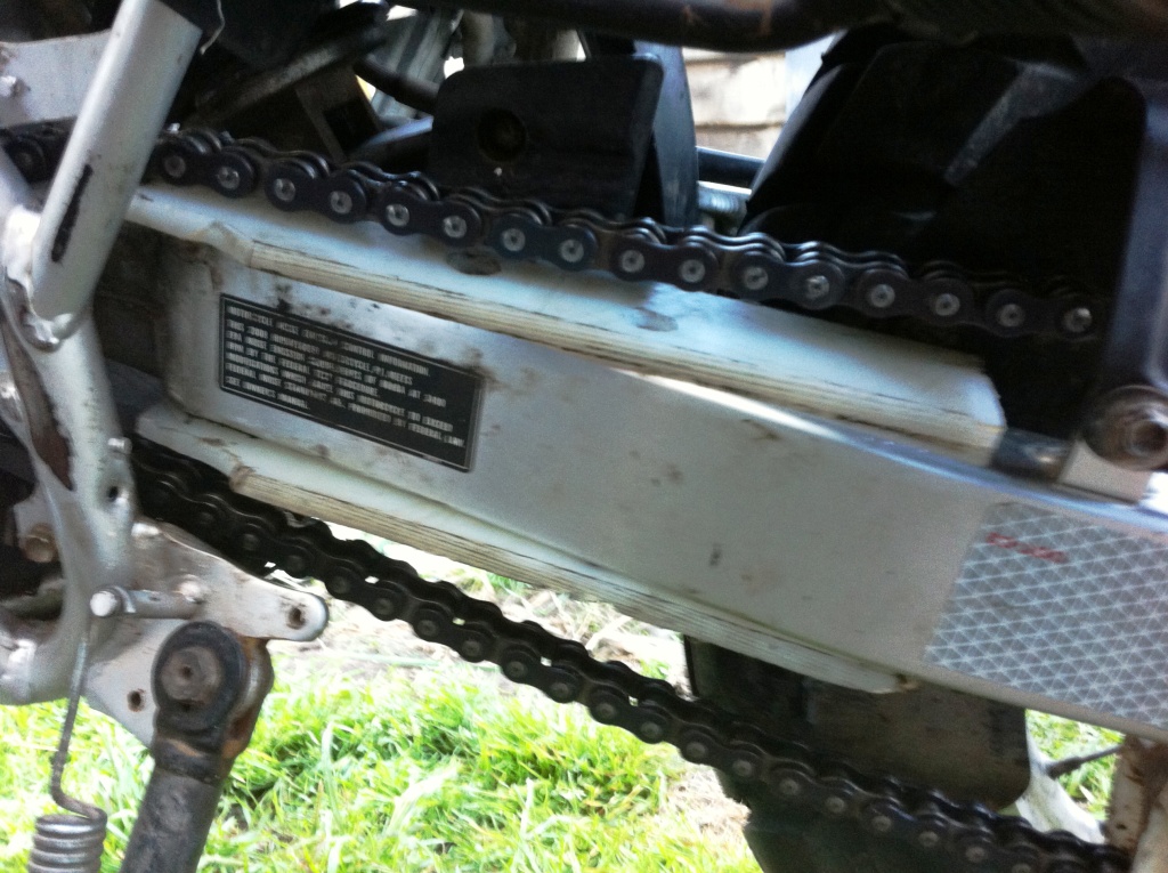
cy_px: 436
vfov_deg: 40.6
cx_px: 584
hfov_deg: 52.7
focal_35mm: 35
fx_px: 1179
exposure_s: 1/15
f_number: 2.8
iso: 200
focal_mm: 3.85
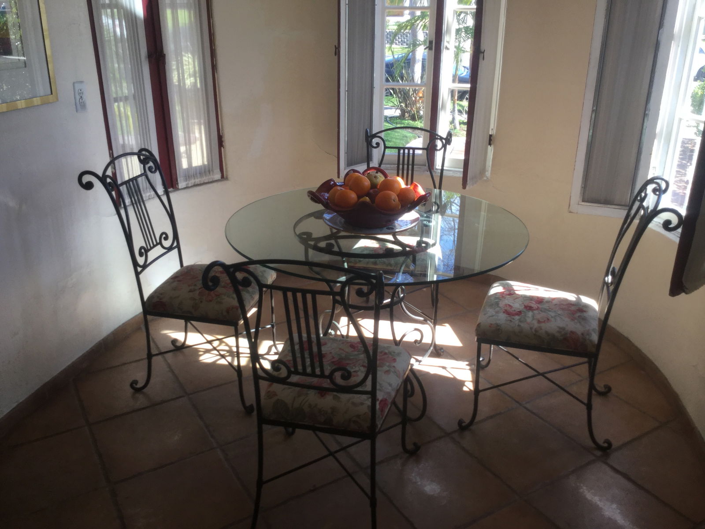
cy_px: 264
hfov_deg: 58.4
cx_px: 352
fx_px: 631
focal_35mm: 31
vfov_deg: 45.4
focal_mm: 3.3
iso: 40
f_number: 2.4
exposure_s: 1/120
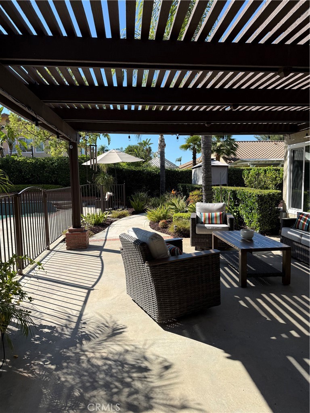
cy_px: 206
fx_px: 287
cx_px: 155
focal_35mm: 24
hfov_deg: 56.8
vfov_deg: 71.6
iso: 80
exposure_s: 1/3021
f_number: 1.78
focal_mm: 6.76
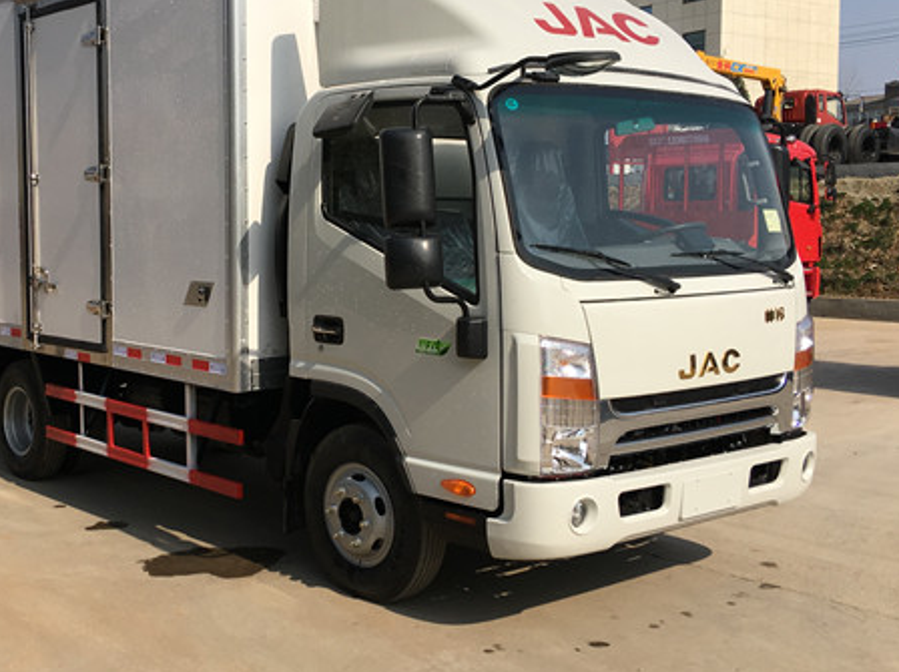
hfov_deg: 40.9
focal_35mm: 46
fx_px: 1193
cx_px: 321
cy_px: 303
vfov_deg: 31.4
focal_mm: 4.15
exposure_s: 1/2331
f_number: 2.2
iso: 25
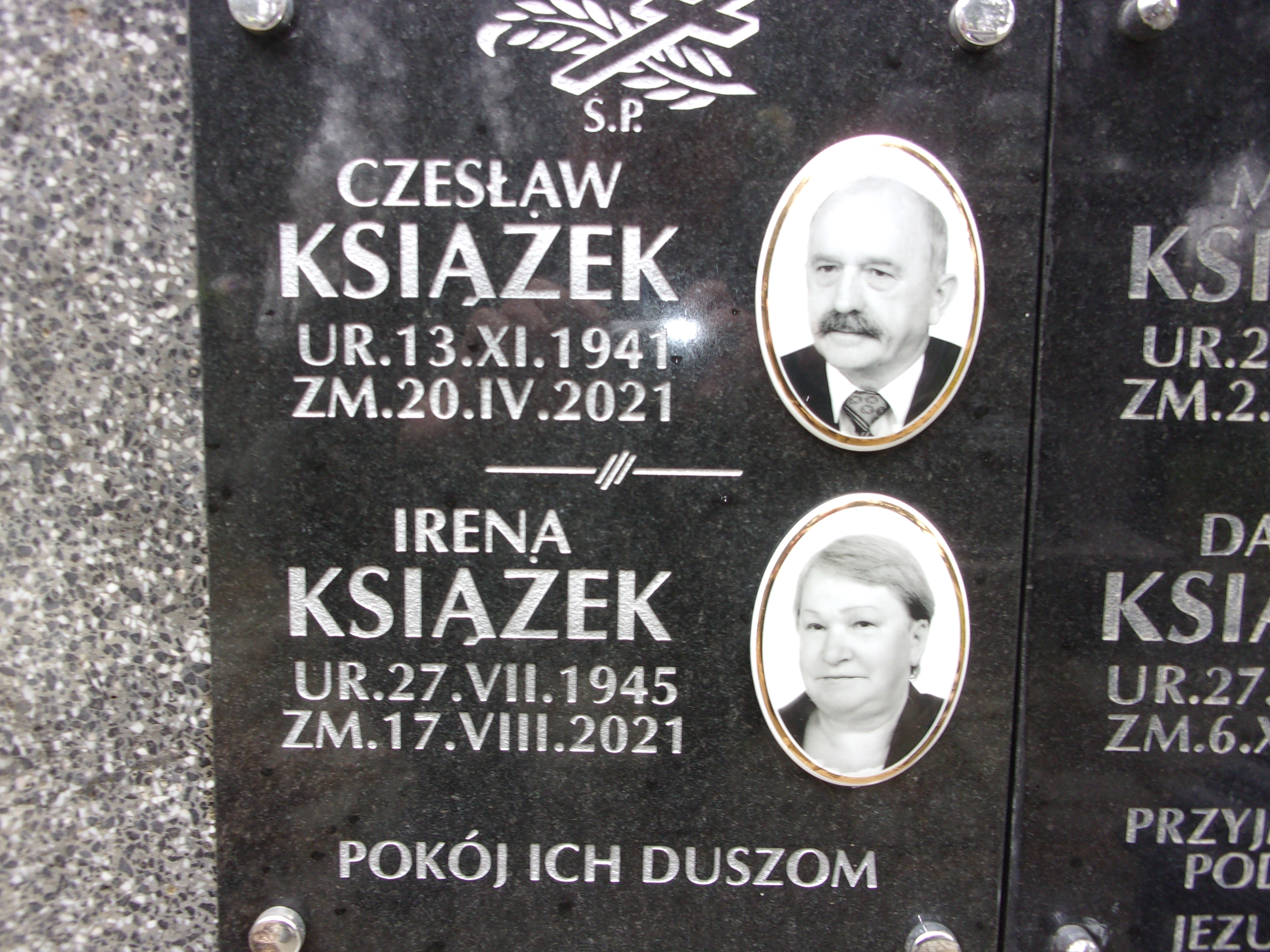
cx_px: 635
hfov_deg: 63.4
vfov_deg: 49.7
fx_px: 1027
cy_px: 476
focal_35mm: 28
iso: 80
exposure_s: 1/45
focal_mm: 5.1
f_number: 3.9
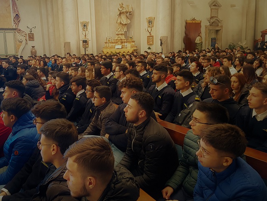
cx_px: 108
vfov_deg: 44.0
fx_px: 247
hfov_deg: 56.4
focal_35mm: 32
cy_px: 82
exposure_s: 1/25
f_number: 1.7
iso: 160
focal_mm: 4.2
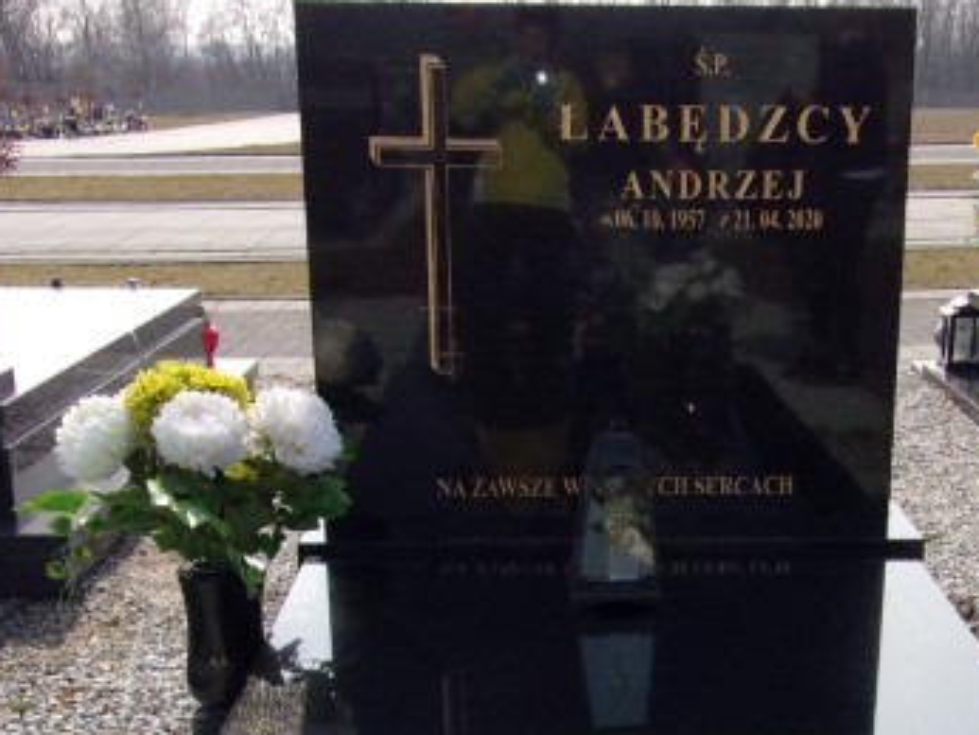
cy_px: 715
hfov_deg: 30.5
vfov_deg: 22.5
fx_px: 1782
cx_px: 656
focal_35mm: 63
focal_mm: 6.1
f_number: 11.6
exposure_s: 1/180
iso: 200
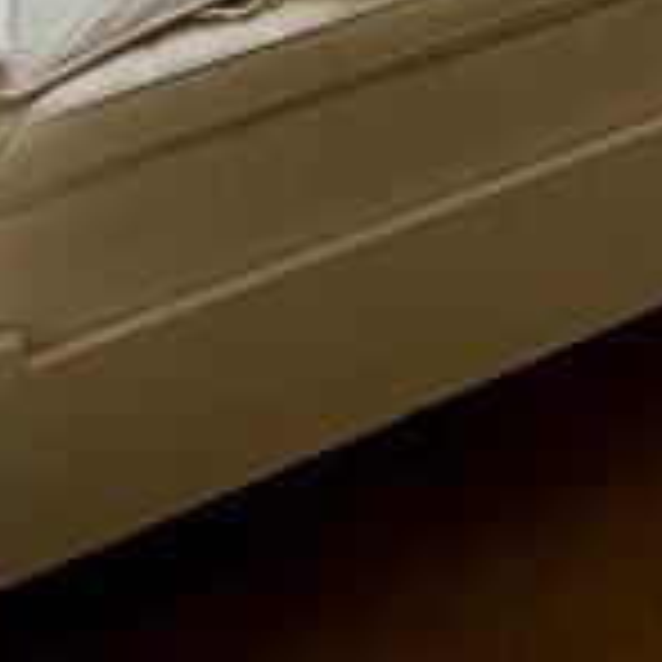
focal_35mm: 86
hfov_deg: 17.7
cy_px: -1027
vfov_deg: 13.3
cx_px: 1040
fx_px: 1861
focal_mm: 2.22
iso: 50
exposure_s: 1/349
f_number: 2.2
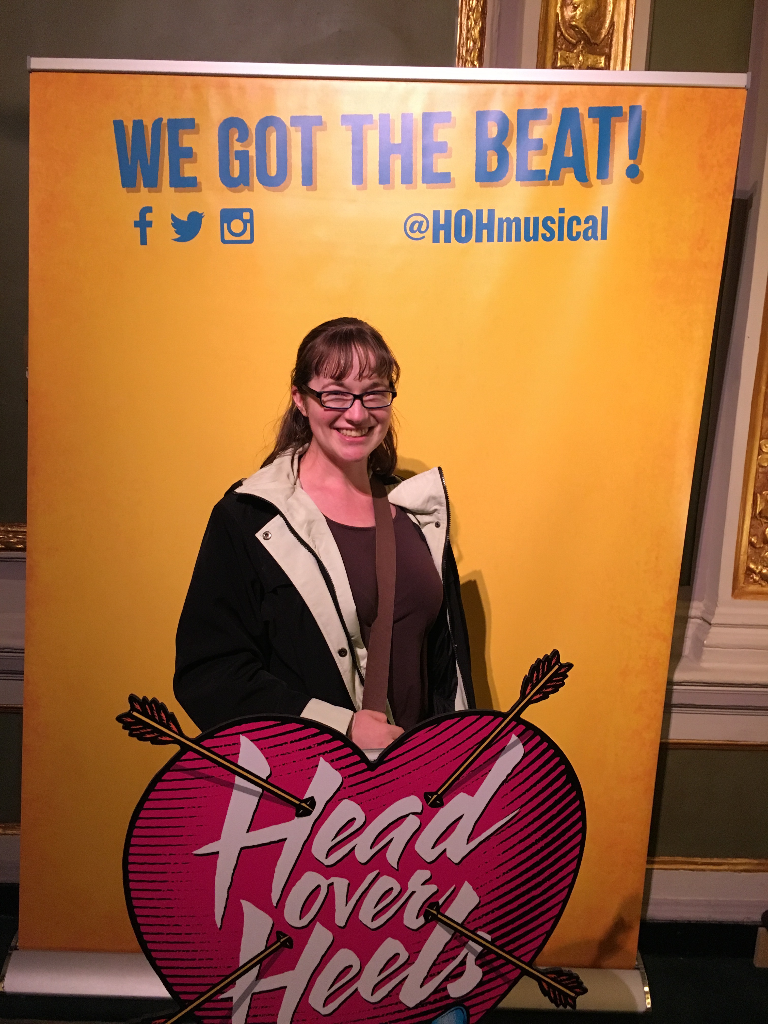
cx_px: 384
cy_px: 512
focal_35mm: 29
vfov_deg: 61.7
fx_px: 858
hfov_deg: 48.2
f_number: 2.2
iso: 200
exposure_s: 1/17
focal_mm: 4.15
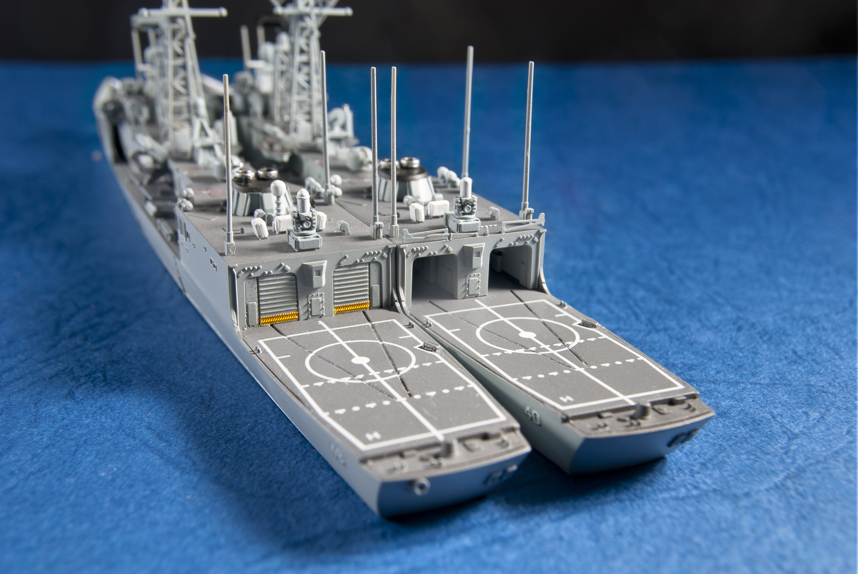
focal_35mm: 39
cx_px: 429
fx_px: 931
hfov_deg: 49.5
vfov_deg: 34.3
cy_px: 287
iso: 100
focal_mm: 26
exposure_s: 1/2.5
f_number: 9
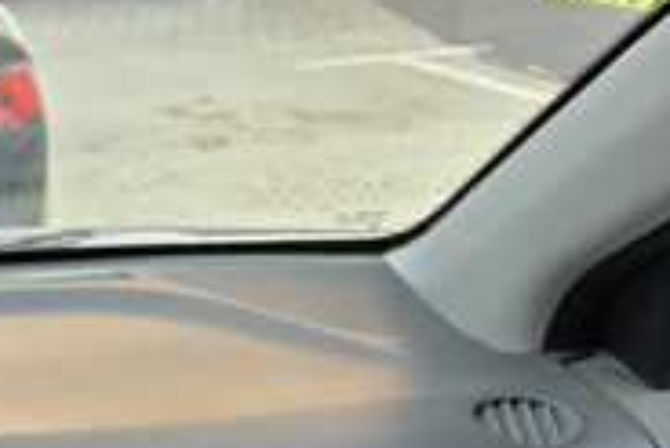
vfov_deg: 15.6
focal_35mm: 78
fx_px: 1453
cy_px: 739
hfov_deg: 22.0
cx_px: -302
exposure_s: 1/359
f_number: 1.7
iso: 25
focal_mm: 6.3
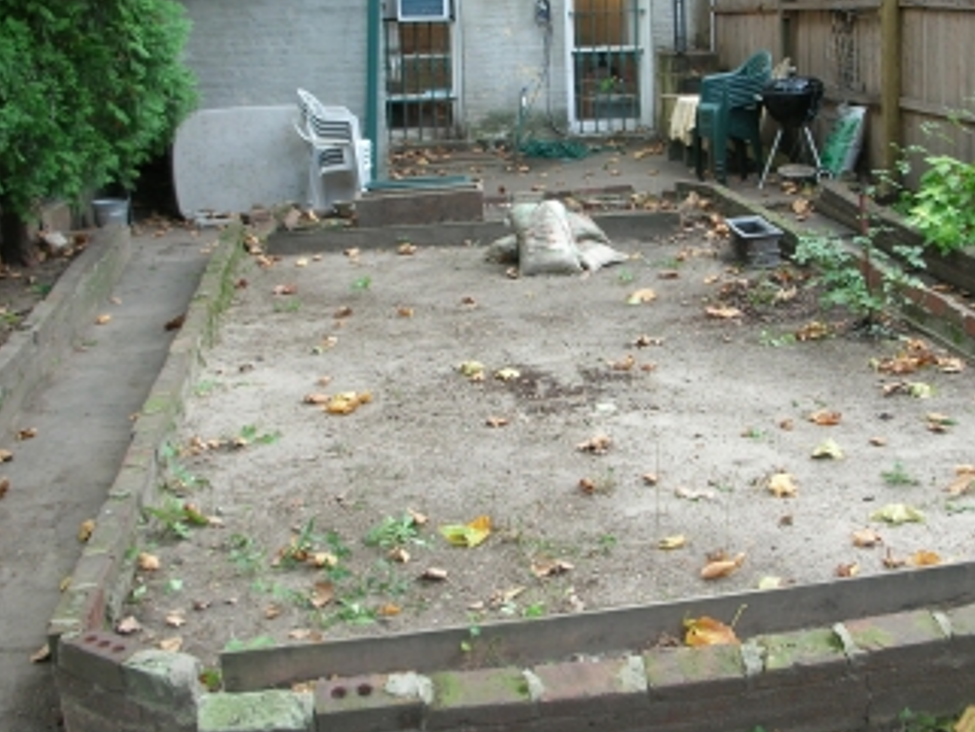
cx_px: 556
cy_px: 289
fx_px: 1381
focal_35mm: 49
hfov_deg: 38.8
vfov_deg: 29.6
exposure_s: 1/30
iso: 63
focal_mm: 5.8
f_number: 3
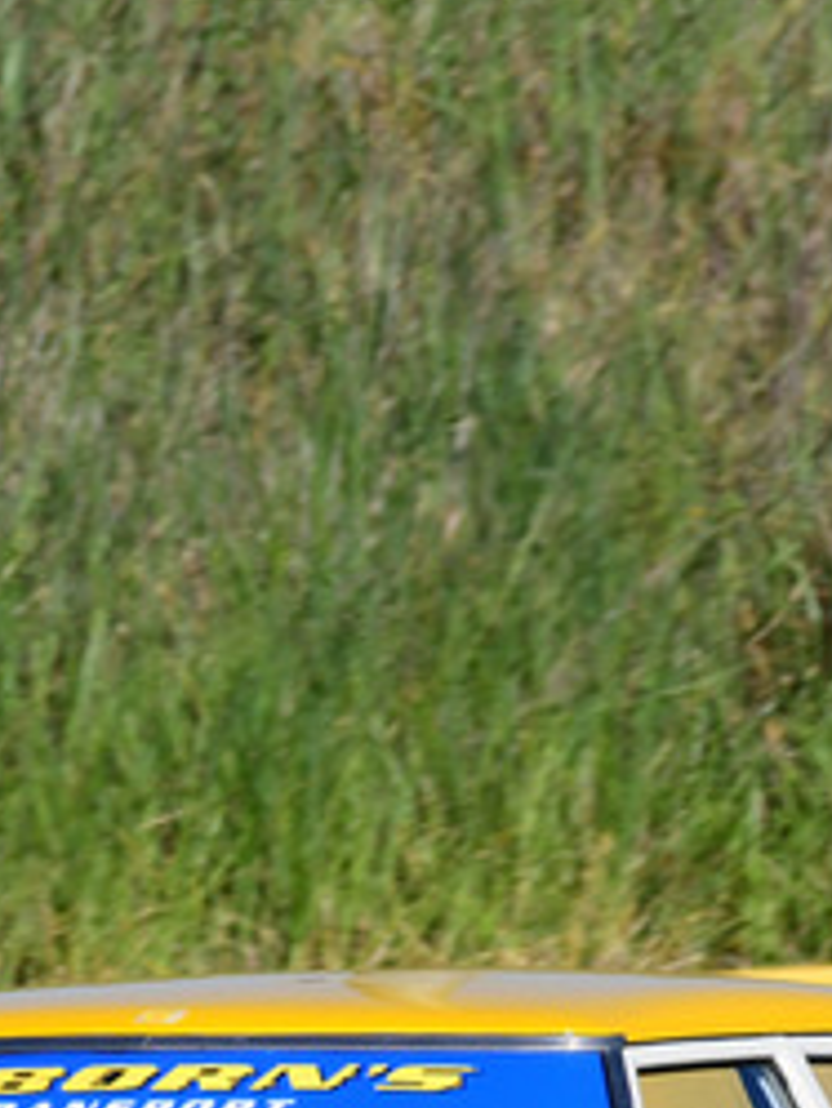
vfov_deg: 0.9
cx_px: -31
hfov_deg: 0.6
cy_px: 1121
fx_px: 74189
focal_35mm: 2317
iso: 400
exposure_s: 1/640
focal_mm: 500
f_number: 13
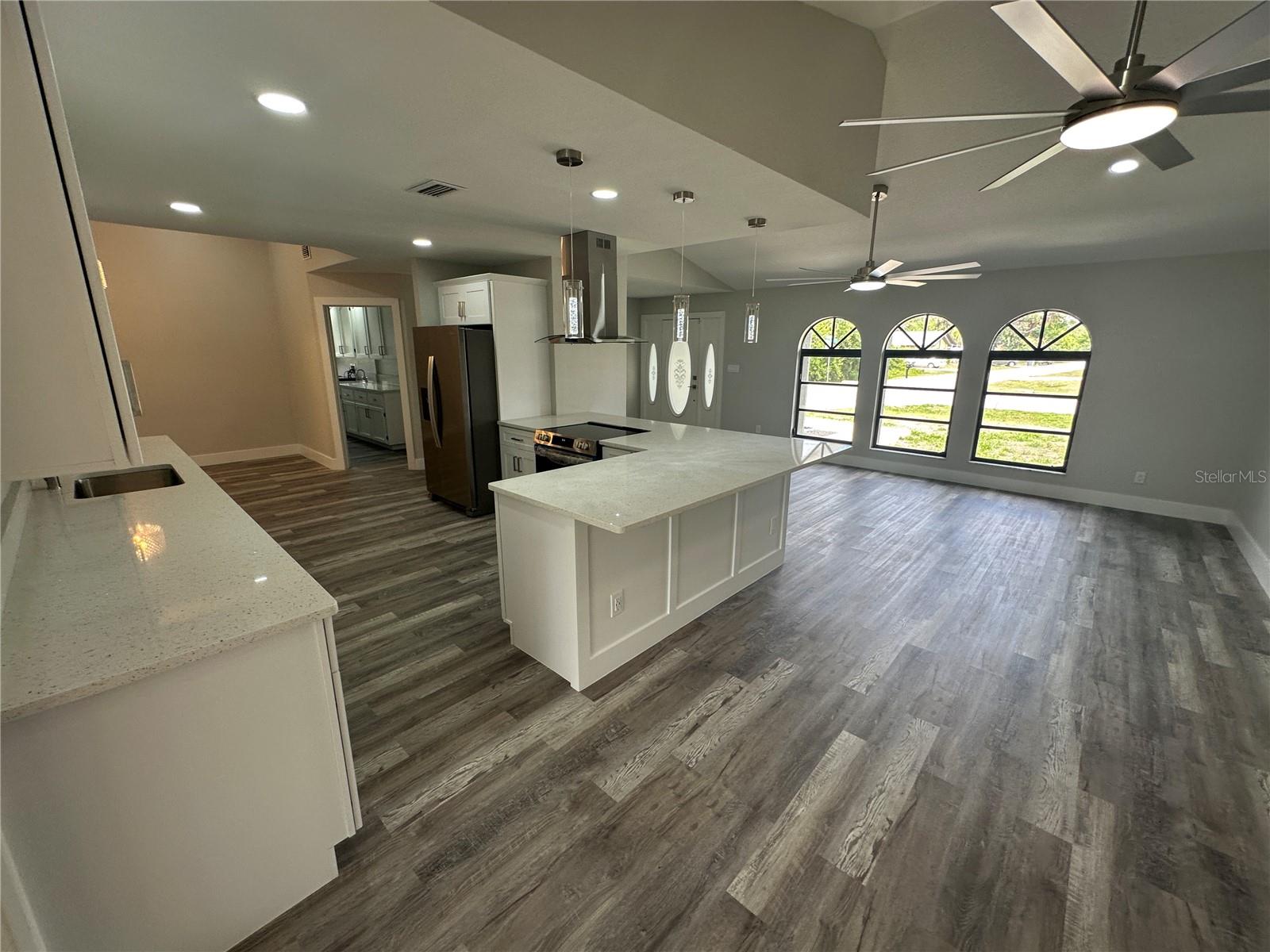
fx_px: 514
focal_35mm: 14
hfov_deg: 102.1
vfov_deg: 85.7
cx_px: 635
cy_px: 476
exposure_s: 1/120
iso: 64
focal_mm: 2.22
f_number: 2.2
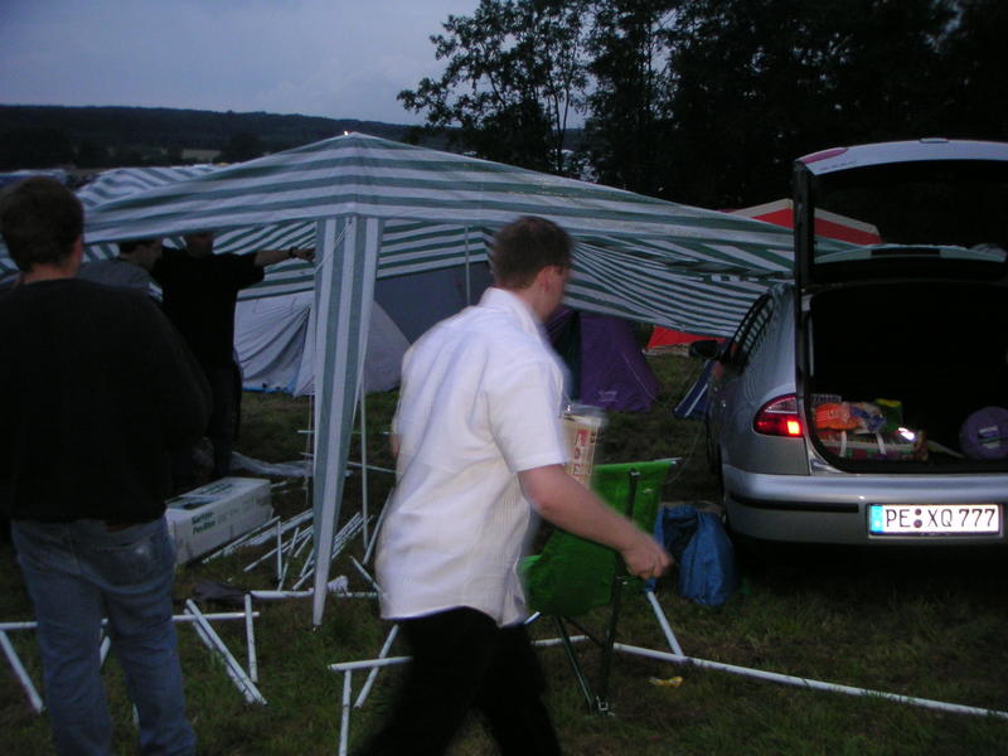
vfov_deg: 37.7
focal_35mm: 38
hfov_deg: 49.0
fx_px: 1107
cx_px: 504
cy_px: 378
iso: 160
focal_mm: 6
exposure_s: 1/45
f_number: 2.8
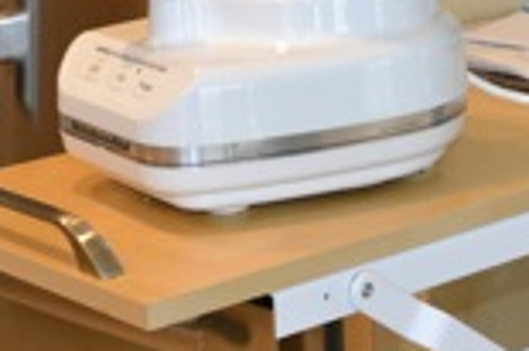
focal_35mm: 130
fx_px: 1908
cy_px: 177
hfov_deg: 15.8
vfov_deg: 10.5
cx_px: 321
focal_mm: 28
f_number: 4.5
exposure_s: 1/60
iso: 1600
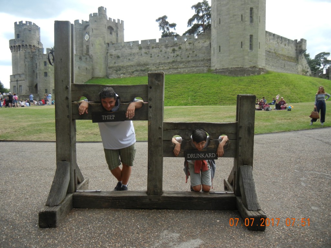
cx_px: 166
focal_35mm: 30
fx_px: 287
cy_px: 124
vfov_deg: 46.8
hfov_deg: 60.0
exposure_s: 1/658
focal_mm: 5.4
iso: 160
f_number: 3.5
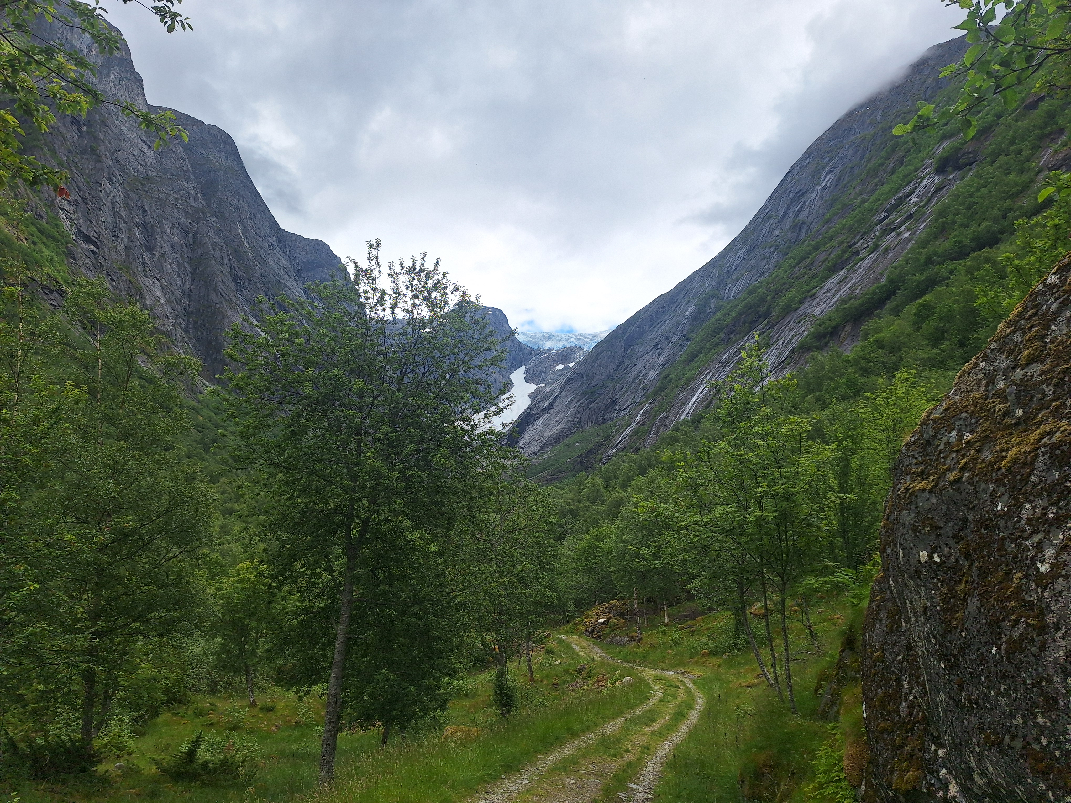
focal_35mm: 23
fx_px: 712
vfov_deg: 58.9
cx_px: 536
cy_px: 402
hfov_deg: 73.9
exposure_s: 1/3690
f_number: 1.8
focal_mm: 5.54
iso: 40
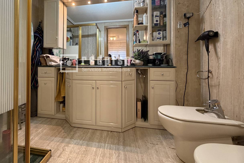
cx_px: 96
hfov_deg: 88.7
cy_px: 64
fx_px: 122
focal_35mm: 18
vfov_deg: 66.6
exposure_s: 1/50
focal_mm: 2.22
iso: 320
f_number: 2.2
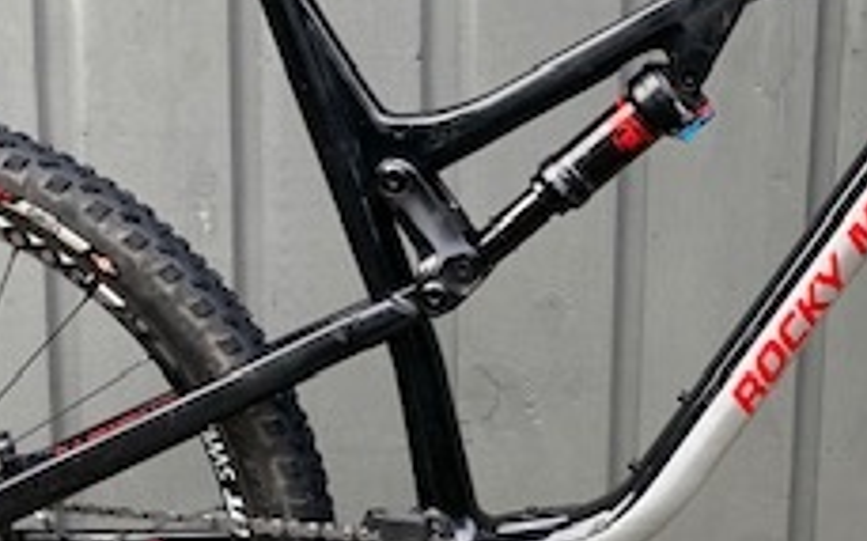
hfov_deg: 24.4
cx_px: 731
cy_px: 375
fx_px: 1961
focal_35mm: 83
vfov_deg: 15.7
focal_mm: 3.99
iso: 64
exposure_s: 1/121
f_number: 1.8
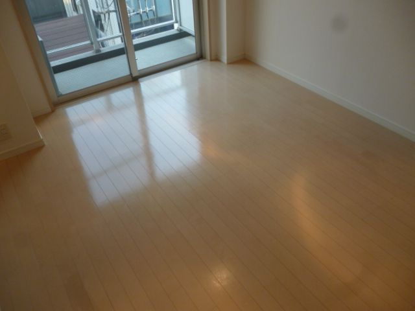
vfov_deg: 49.7
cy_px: 156
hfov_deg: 63.4
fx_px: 336
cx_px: 208
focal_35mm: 28
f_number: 3.1
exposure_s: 1/60
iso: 160
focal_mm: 5
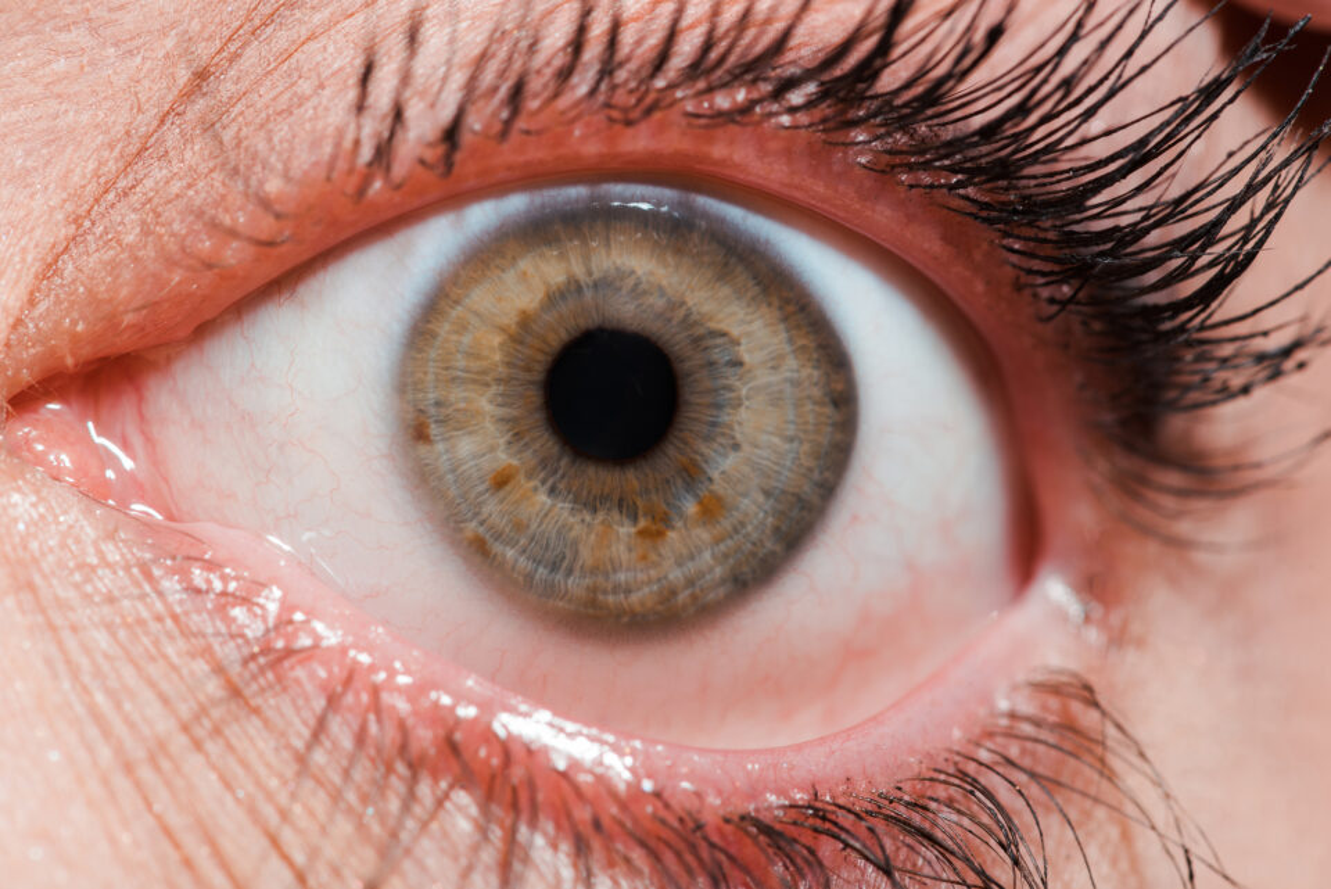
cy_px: 444
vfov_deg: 13.1
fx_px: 3884
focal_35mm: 105
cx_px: 666
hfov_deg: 19.4
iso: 100
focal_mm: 105
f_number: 16
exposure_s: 1/200
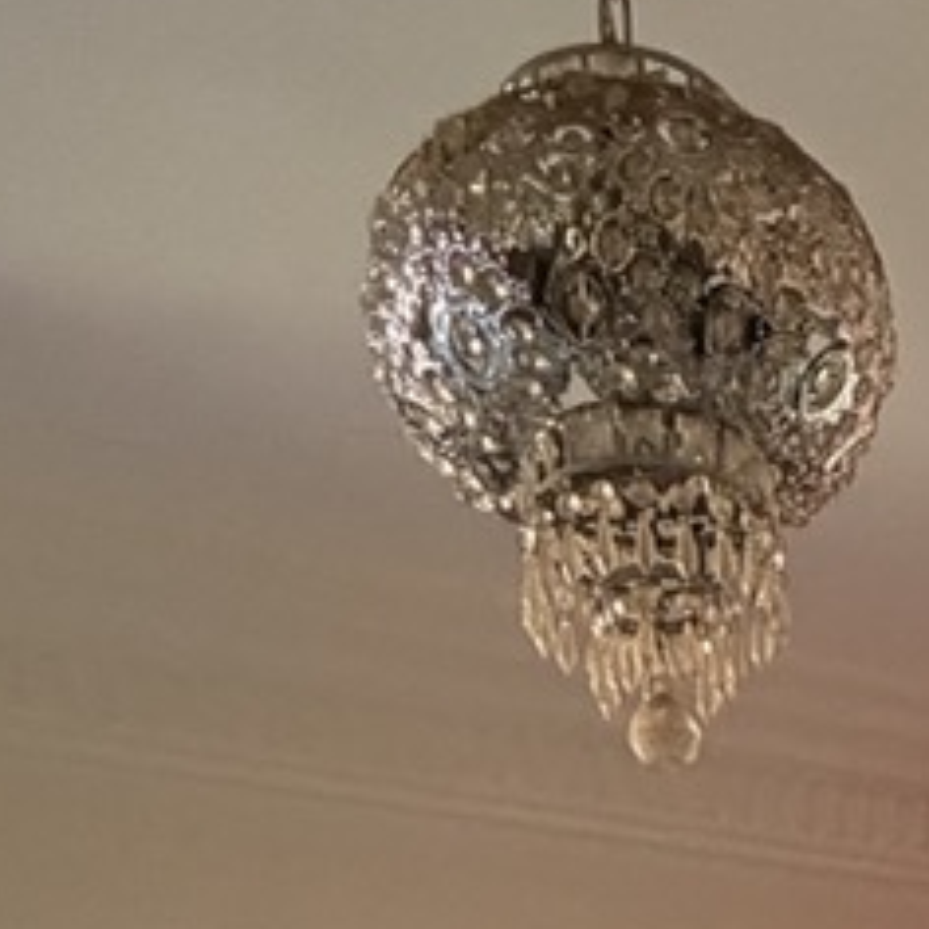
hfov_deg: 23.7
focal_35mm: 67
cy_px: 1767
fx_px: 2034
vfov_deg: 18.6
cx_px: 1079
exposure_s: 1/60
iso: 800
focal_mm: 2.22
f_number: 2.2
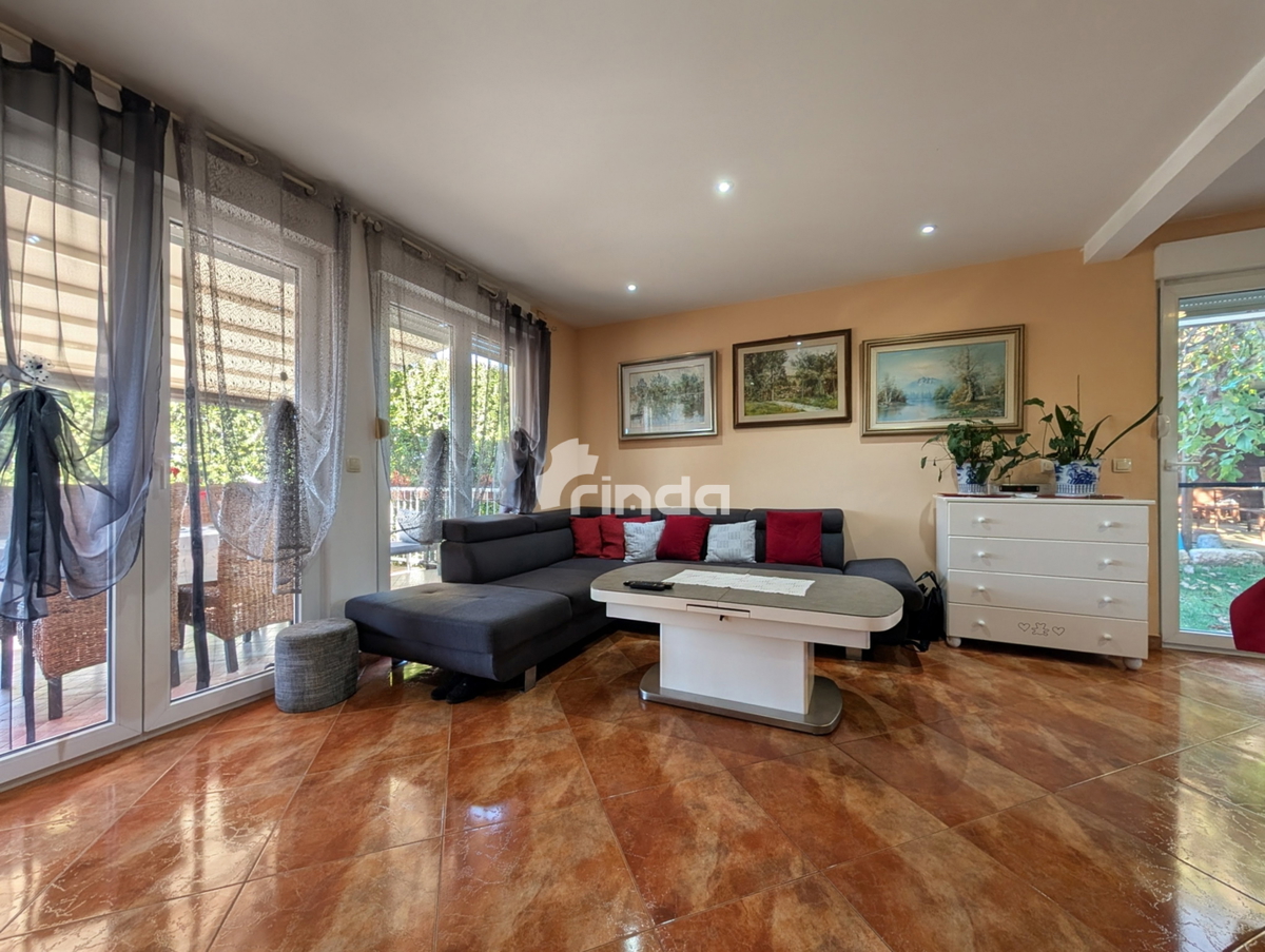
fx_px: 439
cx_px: 632
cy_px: 476
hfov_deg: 110.5
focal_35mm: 12
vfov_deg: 94.6
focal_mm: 2.02
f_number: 1.7
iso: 62
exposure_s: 1/100
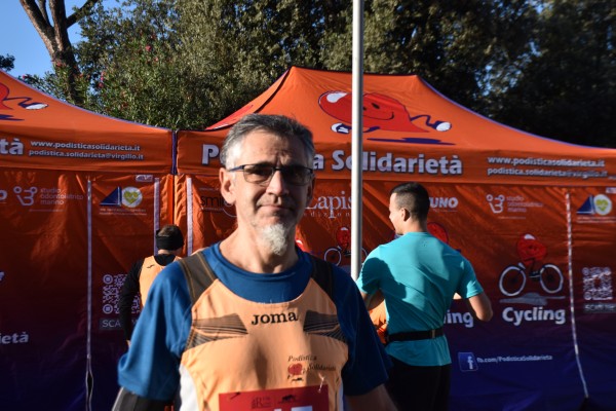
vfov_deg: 25.8
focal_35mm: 52
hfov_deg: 37.9
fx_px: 898
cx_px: 308
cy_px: 206
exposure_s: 1/800
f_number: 7.1
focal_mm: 35
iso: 320
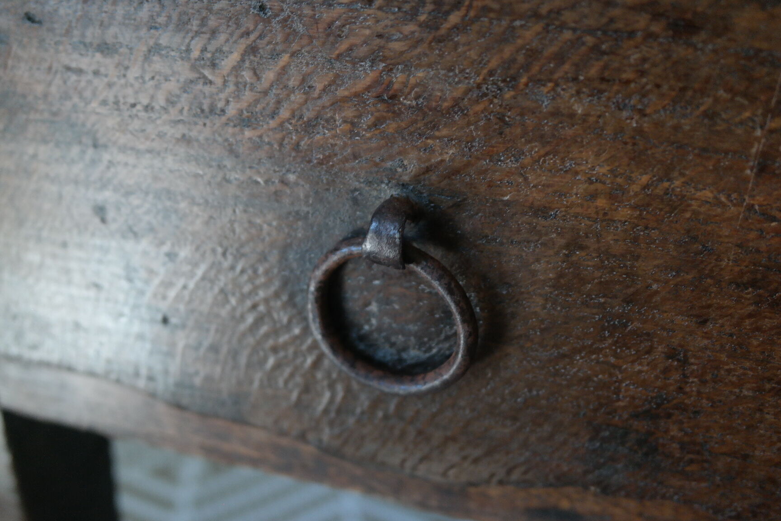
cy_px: 260
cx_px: 390
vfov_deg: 31.2
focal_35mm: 43
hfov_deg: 45.4
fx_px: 933
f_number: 4
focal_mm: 28
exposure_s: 1/50
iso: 800
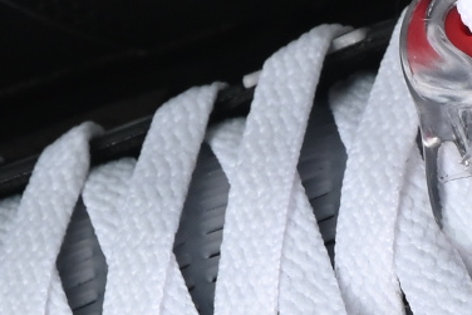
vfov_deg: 2.5
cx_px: 393
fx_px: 7279
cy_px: -19
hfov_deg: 3.7
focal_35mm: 555
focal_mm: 50
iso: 160
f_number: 6.3
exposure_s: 1/40
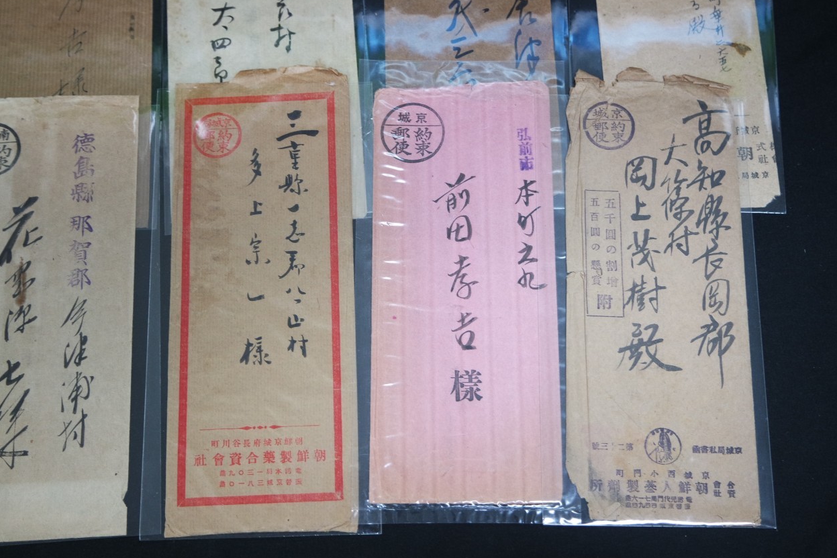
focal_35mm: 39
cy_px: 278
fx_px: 907
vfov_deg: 34.2
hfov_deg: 49.6
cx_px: 417
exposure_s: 1/50
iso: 400
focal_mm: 25
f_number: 4.5
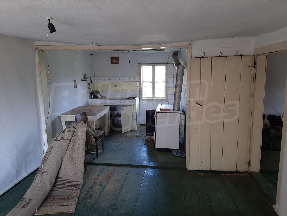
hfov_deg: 67.3
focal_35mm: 26
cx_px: 144
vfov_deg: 53.1
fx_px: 216
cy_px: 108
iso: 64
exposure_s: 1/50
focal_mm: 3.93
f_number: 1.7
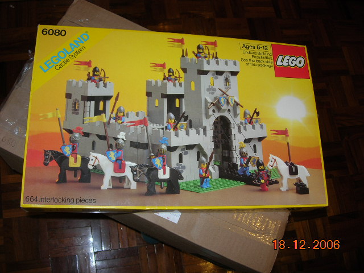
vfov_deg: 37.7
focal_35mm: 38
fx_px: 400
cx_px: 182
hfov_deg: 49.0
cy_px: 136
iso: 64
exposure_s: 1/60.1
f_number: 2.8
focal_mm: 7.8
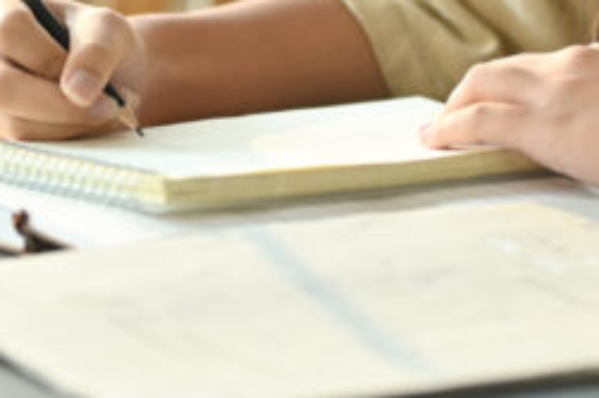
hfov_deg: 10.1
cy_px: -325
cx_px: 315
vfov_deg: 6.6
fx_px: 3392
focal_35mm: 204
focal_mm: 50
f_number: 2
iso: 400
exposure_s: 1/200
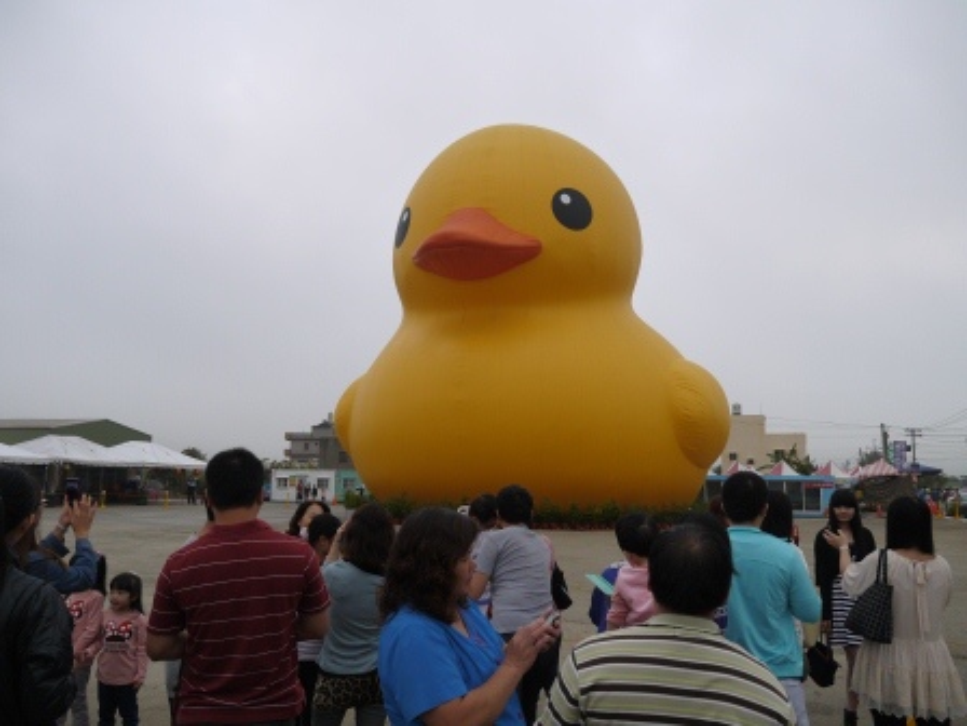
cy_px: 363
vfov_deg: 49.7
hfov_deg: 63.4
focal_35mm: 28
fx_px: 782
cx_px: 484
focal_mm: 14
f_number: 5
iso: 160
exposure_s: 1/160
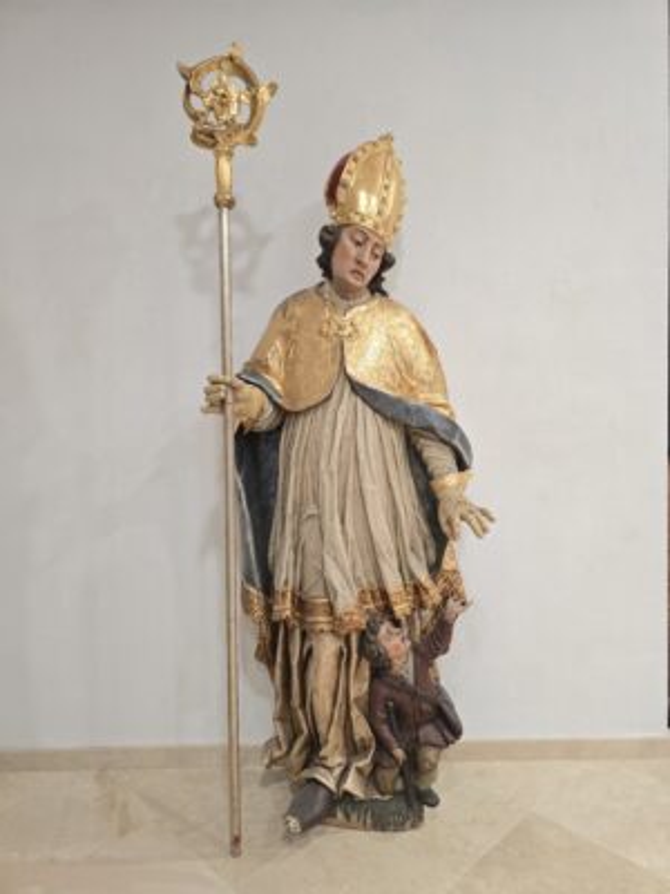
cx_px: 335
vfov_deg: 73.9
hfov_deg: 58.9
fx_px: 594
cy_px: 447
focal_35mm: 23
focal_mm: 6.3
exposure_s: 1/101
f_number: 1.7
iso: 320
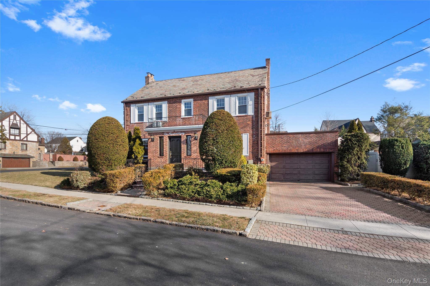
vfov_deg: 63.2
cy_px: 143
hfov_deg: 85.4
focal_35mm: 20
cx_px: 215
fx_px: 233
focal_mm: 13
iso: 100
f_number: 8
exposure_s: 1/250
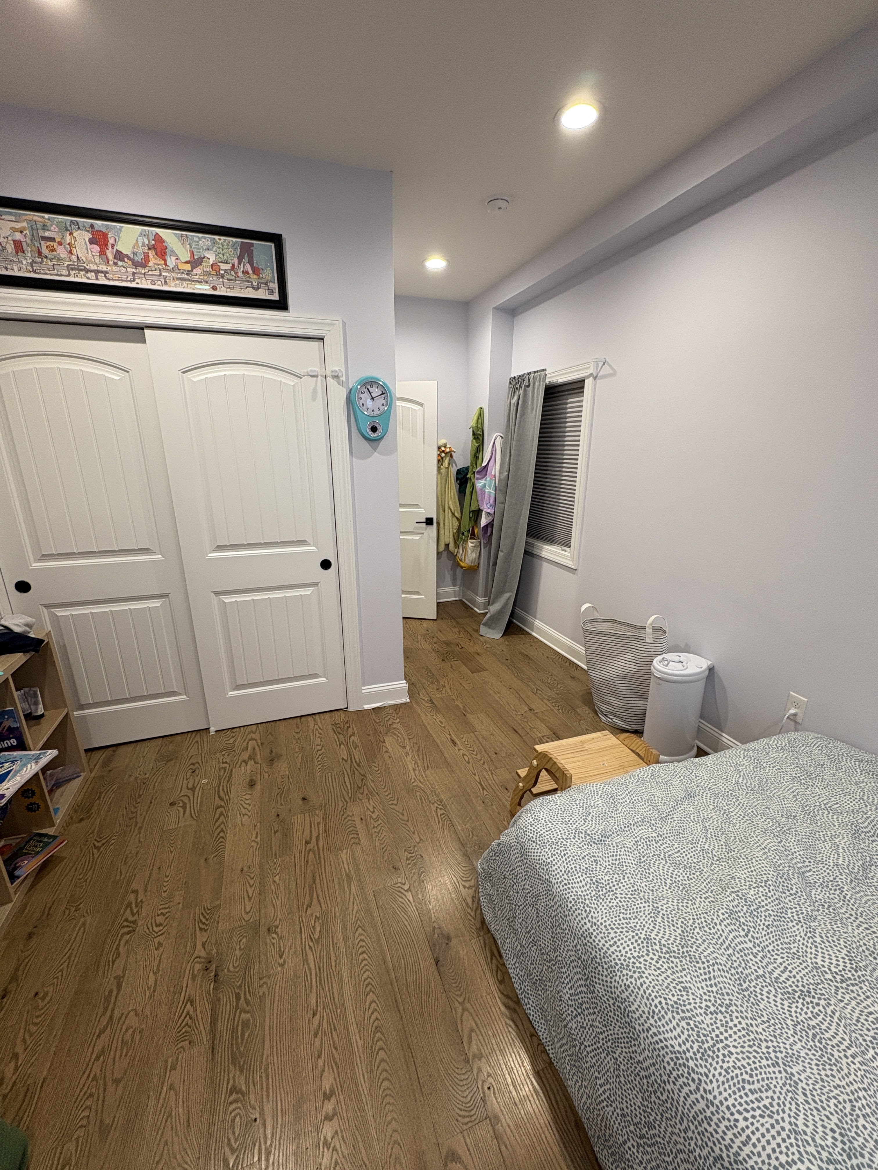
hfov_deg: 85.7
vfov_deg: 102.1
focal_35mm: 14
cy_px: 585
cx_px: 439
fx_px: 473
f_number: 2.2
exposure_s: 1/60
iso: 160
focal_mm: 2.22
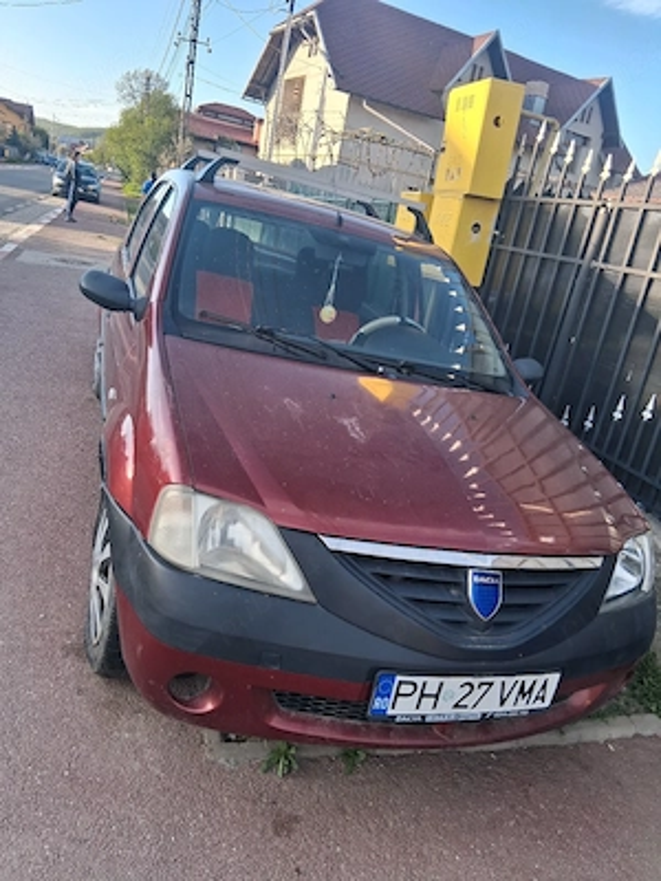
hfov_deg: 53.1
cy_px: 440
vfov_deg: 67.3
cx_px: 330
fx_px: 662
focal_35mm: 26
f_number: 1.8
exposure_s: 1/128
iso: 25
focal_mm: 3.98
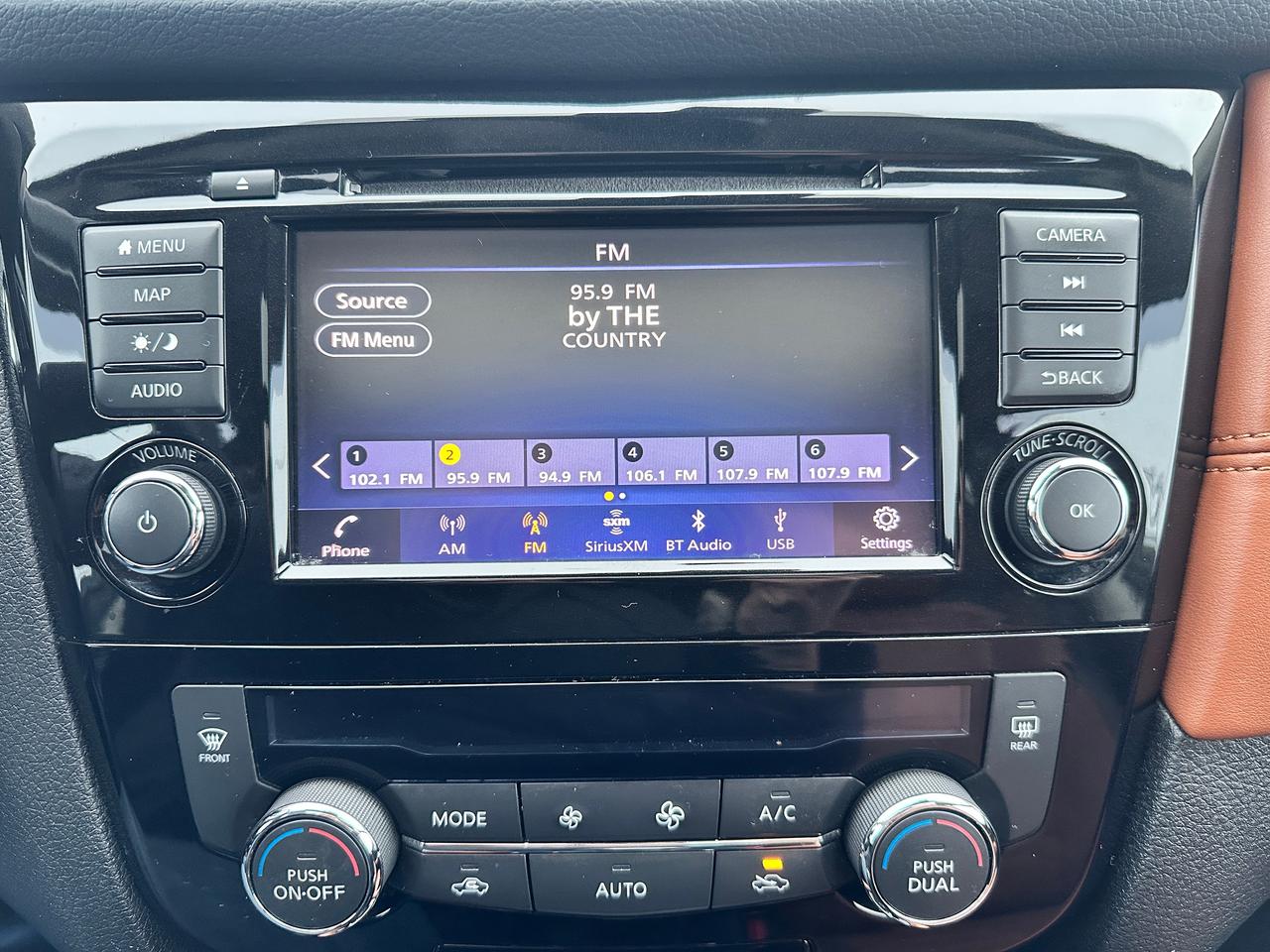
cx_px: 635
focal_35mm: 24
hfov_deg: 71.6
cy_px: 476
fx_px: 881
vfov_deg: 56.8
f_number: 1.78
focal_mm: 6.86
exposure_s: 1/60
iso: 400
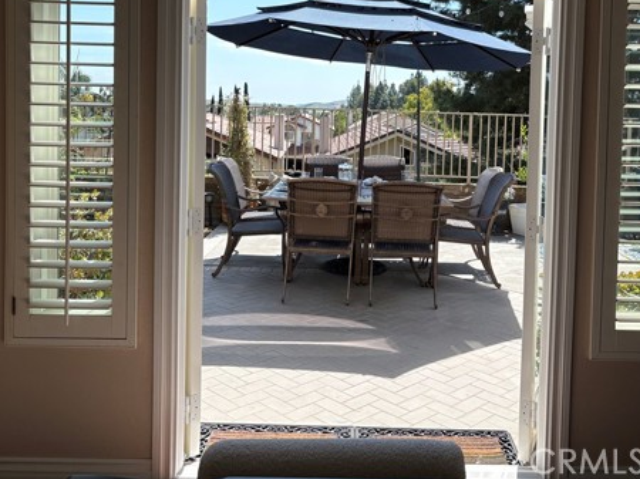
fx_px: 684
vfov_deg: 38.0
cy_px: 141
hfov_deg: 50.0
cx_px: 364
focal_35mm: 37
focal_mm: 5.96
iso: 64
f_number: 1.6
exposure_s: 1/2075
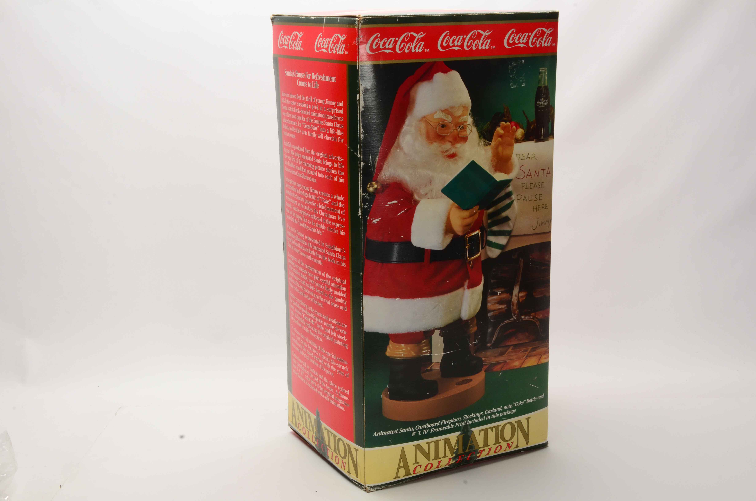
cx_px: 378
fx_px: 1069
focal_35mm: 51
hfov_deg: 39.0
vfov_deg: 26.4
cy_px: 250
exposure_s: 1/160
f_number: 22
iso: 400
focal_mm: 34
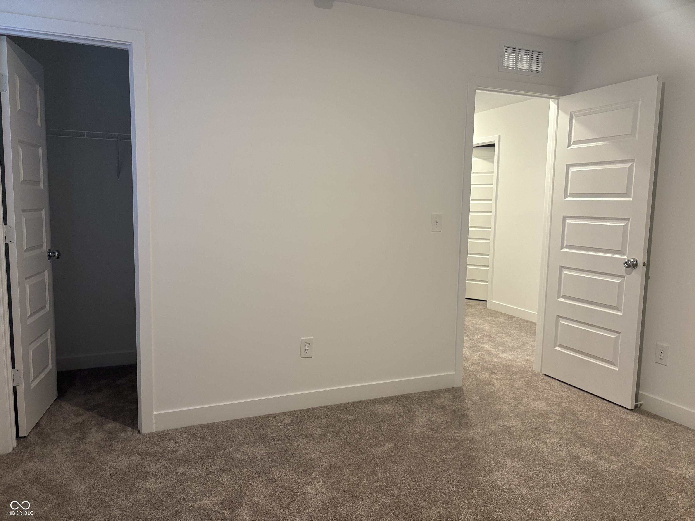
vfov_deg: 53.1
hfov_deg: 67.3
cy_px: 260
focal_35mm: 26
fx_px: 522
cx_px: 348
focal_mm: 5.96
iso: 160
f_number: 1.6
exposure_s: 1/60
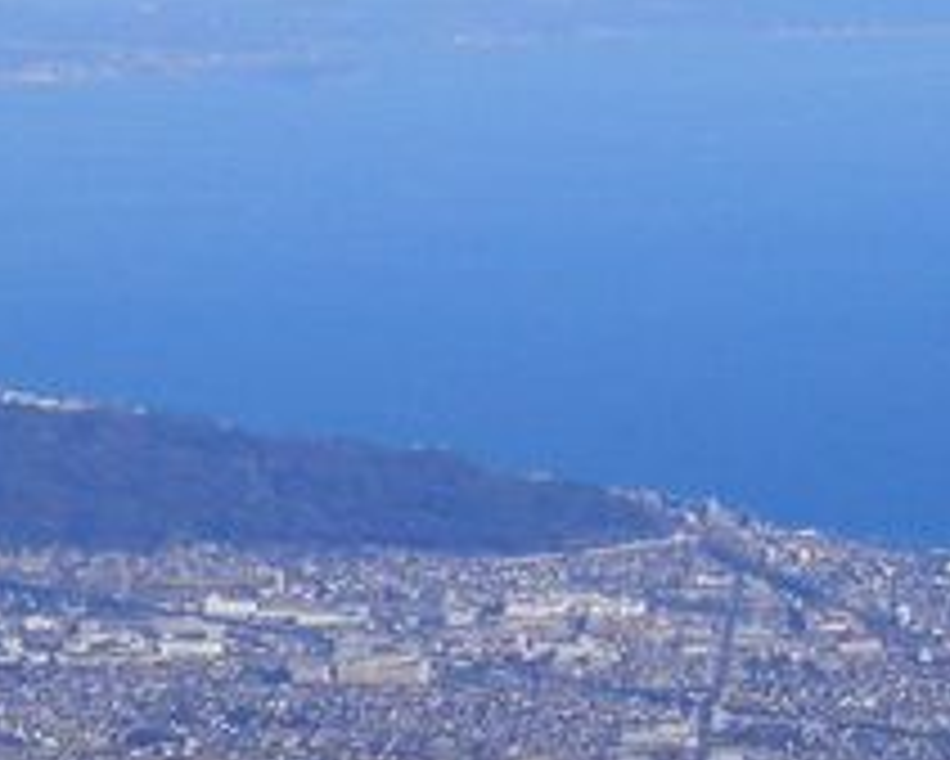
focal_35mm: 325
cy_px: 396
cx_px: 743
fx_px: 9142
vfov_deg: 4.8
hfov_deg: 5.9
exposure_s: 1/160
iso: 100
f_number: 13.5
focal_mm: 15.8
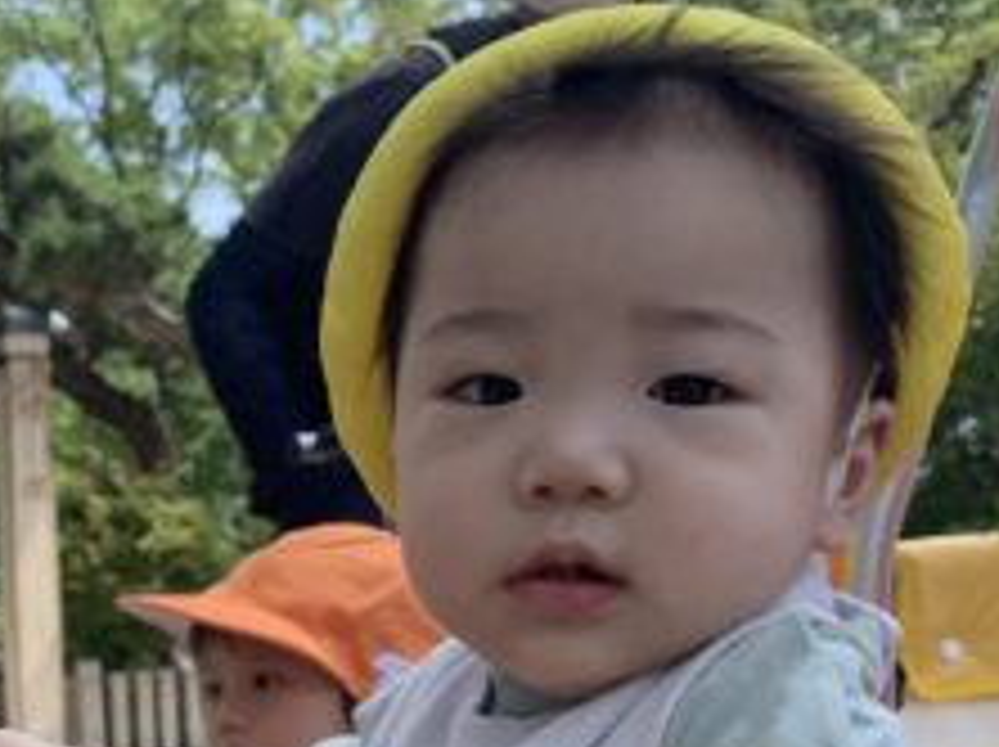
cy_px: 774
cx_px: -104
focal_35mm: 90
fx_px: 2595
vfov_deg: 16.0
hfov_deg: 20.7
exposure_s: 1/492
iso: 25
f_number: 1.8
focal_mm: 4.25
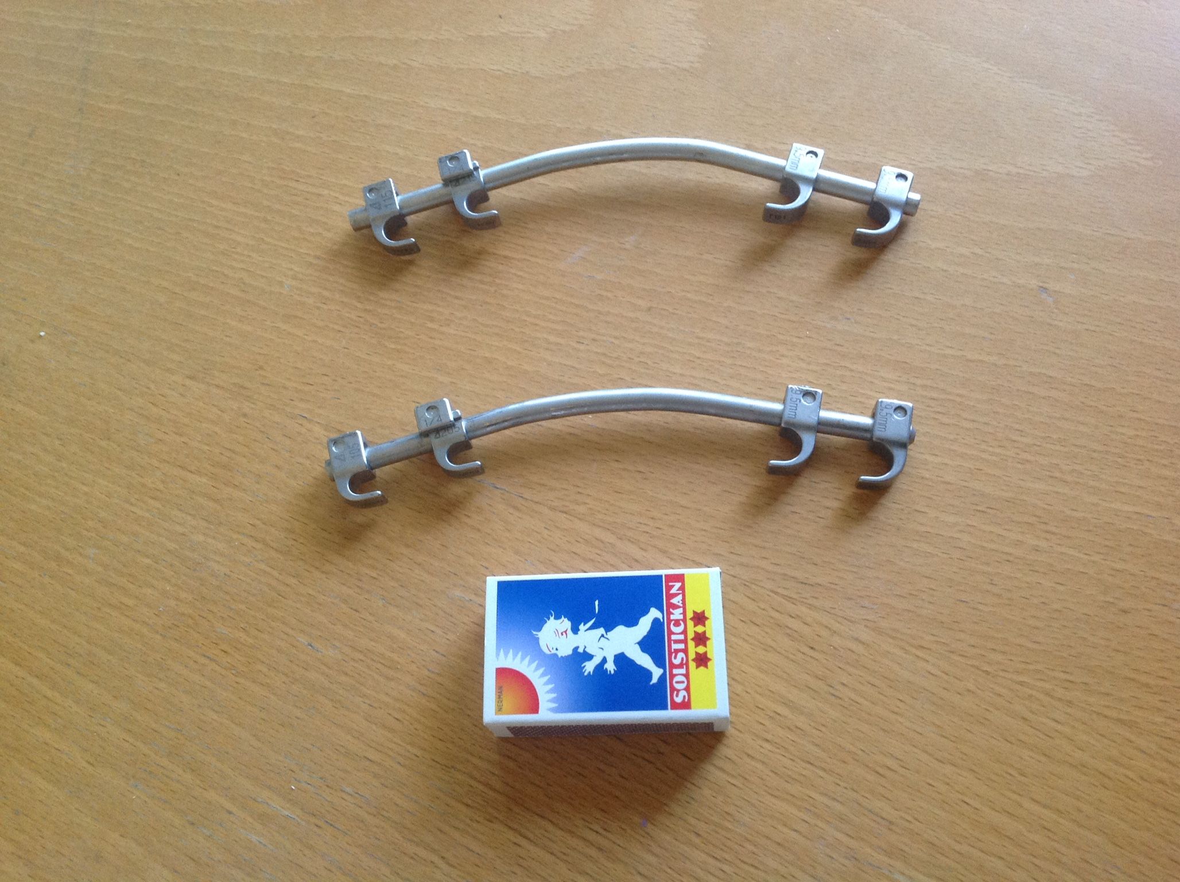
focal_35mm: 35
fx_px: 1191
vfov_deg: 40.6
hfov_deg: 52.7
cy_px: 441
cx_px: 590
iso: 125
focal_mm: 4.28
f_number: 2.4
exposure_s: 1/15
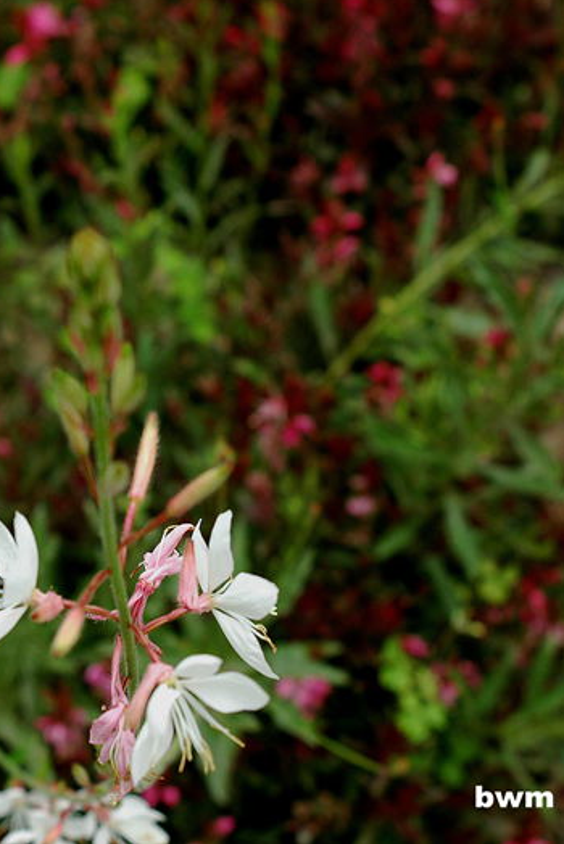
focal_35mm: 96
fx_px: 2253
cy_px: 418
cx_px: -45
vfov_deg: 21.2
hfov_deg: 14.0
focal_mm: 42
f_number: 9
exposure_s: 1/100
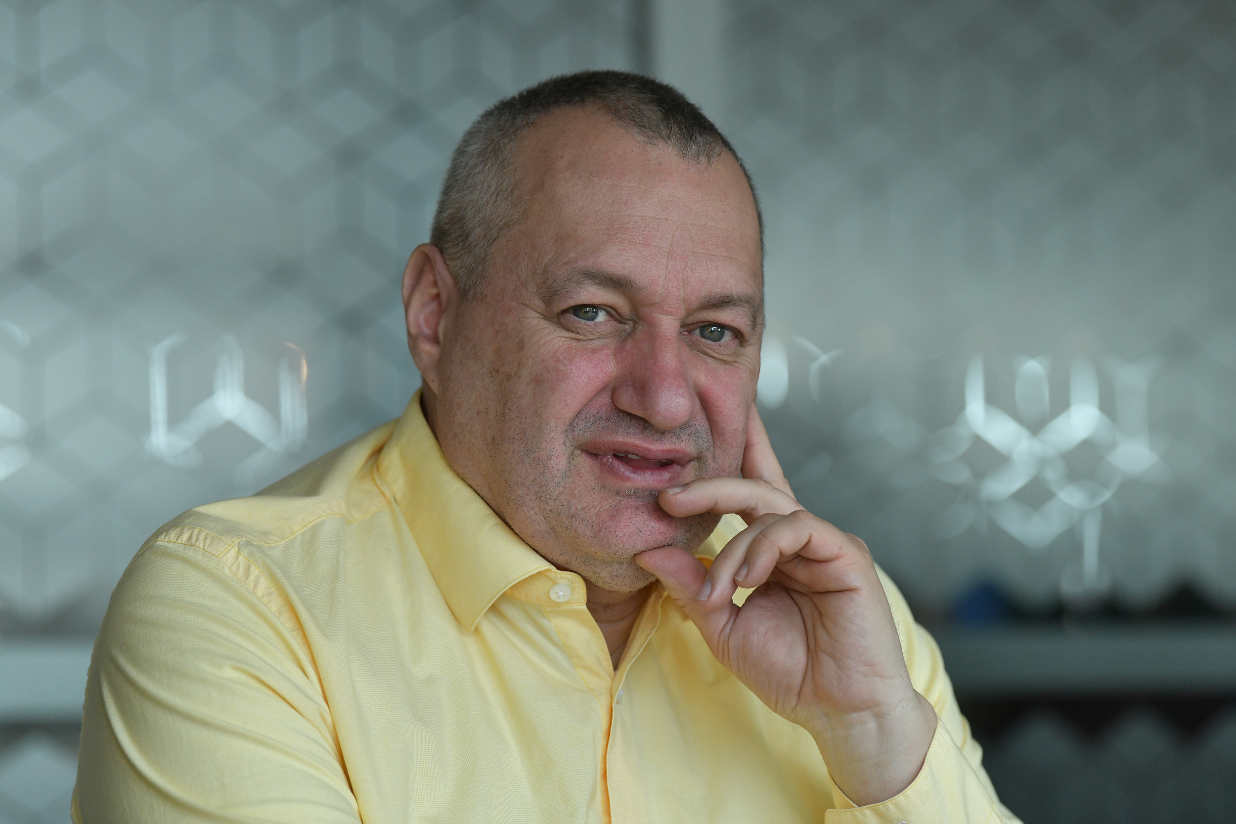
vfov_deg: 10.2
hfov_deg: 15.2
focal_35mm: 135
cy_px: 412
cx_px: 618
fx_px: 4635
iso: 2000
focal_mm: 135
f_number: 4
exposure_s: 1/1000
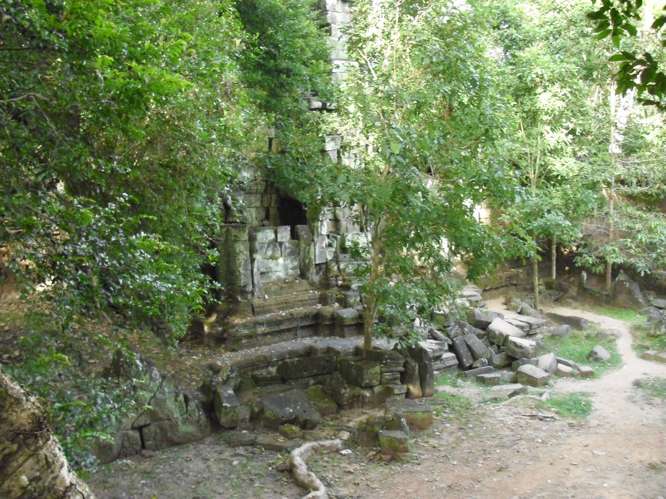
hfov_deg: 49.0
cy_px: 250
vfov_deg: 37.7
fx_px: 731
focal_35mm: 38
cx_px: 333
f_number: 2.8
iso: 400
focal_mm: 6.2
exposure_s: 1/100
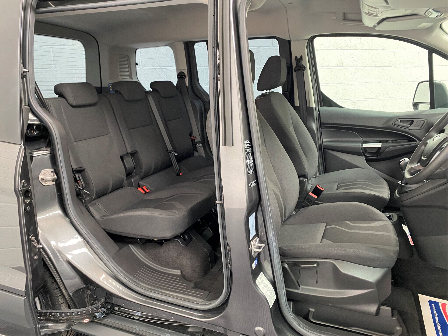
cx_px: 224
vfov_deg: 53.1
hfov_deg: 67.3
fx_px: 336
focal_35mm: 26
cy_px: 168
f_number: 1.8
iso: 400
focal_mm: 4.25
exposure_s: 1/50
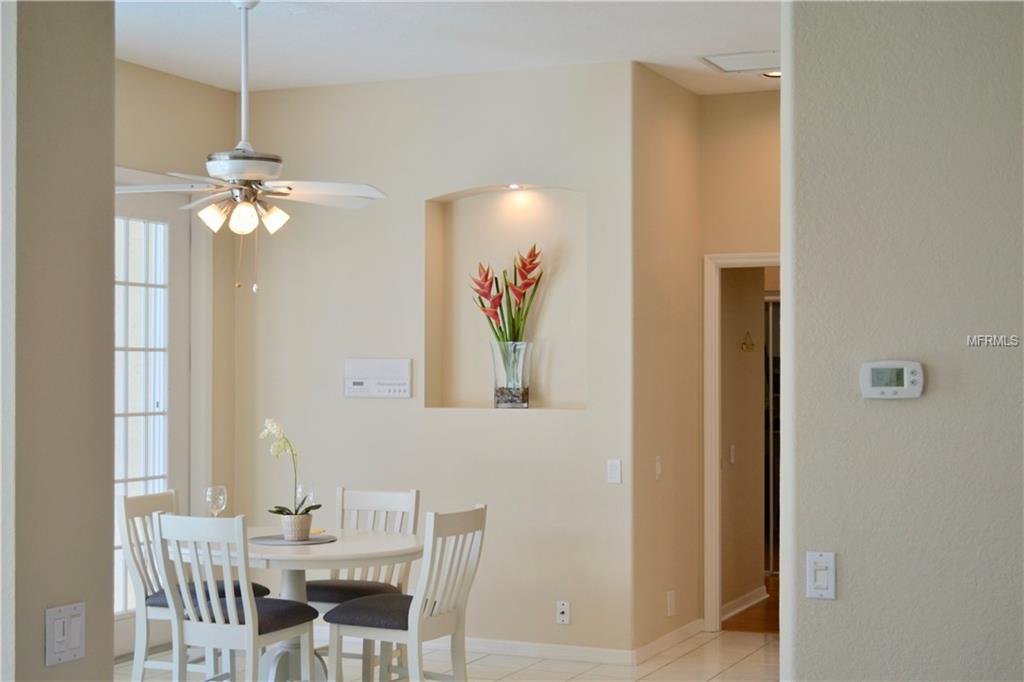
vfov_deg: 25.7
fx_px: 1493
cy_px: 341
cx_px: 512
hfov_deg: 37.9
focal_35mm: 52
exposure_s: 1/40
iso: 100
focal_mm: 35
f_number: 5
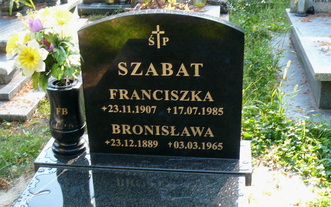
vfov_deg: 23.5
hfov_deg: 36.9
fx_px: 496
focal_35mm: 55
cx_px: 166
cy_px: 100
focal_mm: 5.4
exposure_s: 1/60
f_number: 3
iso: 100
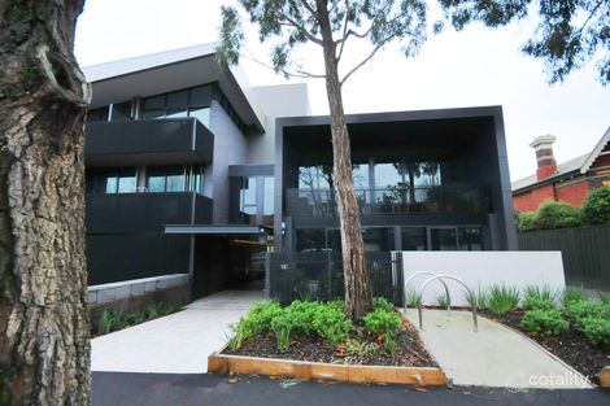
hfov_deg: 100.4
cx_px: 305
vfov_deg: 77.3
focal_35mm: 15
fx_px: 254
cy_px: 203
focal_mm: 10
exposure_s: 1/640
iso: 800
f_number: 7.1
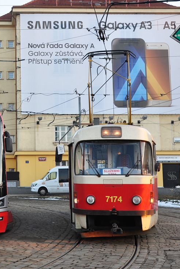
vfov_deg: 31.9
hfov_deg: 21.2
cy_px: 125
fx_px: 472
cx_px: 21
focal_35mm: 63
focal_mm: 26
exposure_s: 1/60
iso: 400
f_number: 8
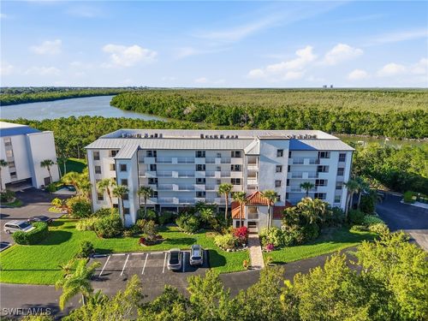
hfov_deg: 71.6
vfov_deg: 56.8
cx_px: 214
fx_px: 297
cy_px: 160
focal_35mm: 24
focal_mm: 8.7
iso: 100
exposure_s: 1/2500
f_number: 1.8
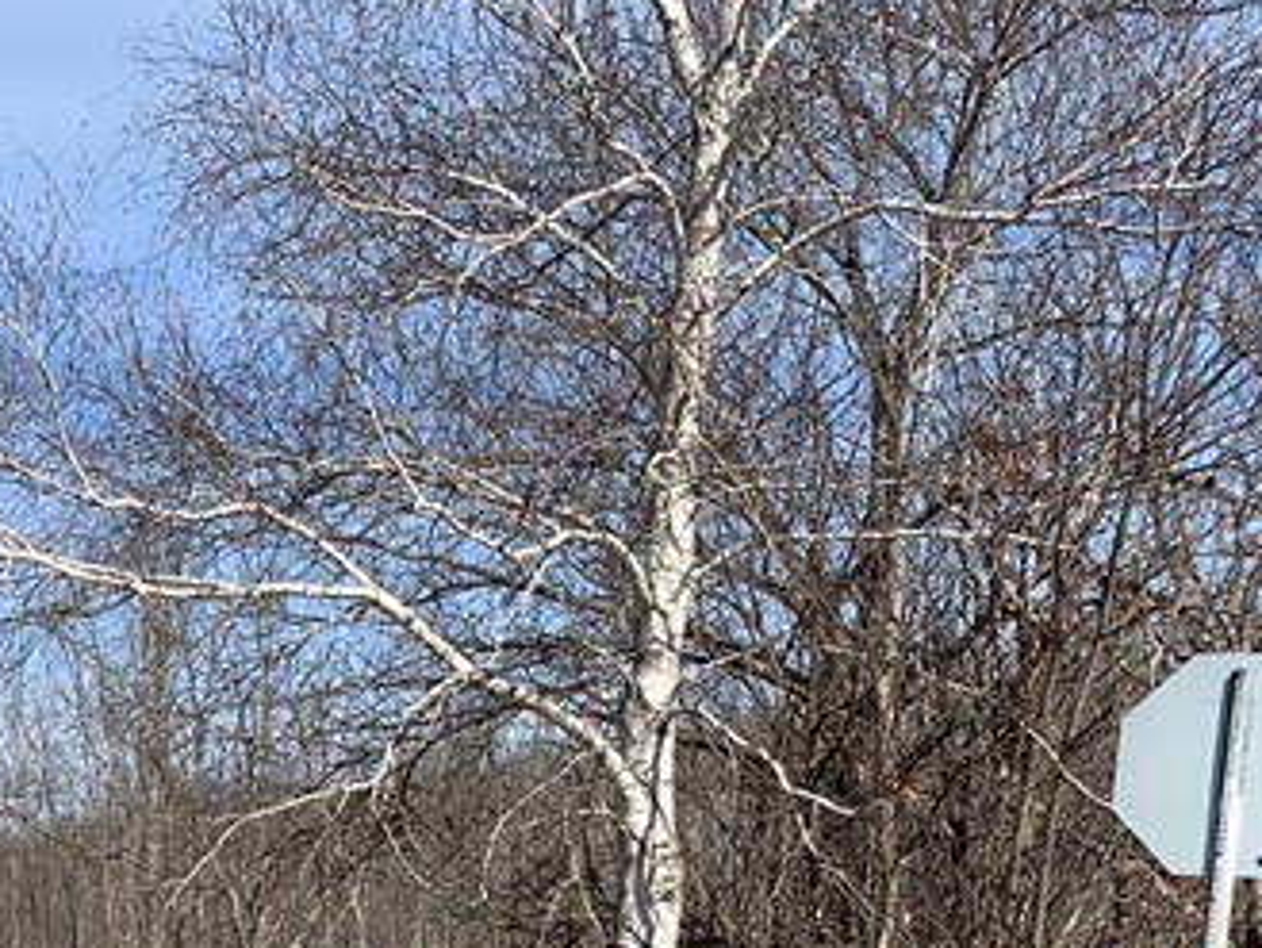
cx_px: -123
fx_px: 2954
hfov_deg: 22.7
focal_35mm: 81
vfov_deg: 17.3
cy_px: 1186
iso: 25
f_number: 1.8
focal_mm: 4.25
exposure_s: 1/2545
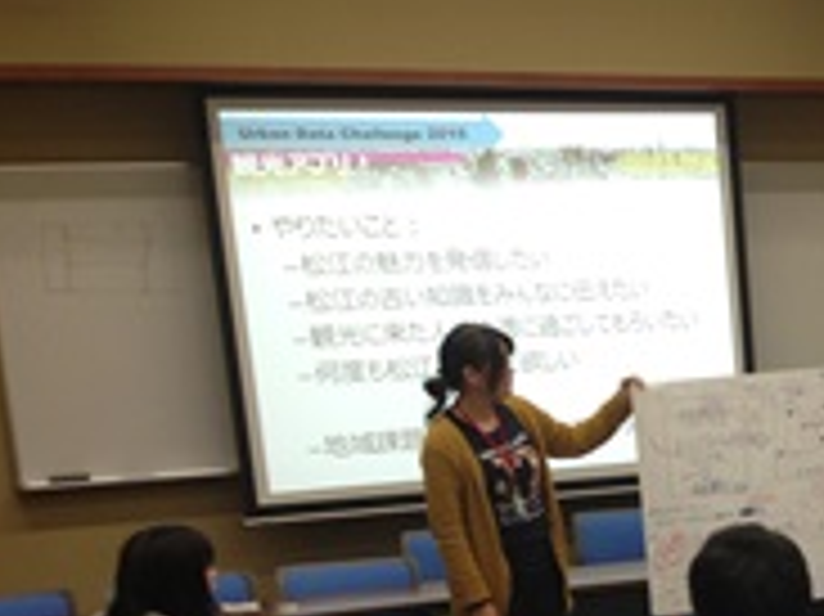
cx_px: 995
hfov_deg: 22.2
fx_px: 1927
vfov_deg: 17.7
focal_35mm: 81
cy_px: 647
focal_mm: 4.13
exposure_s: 1/30
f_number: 2.4
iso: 50
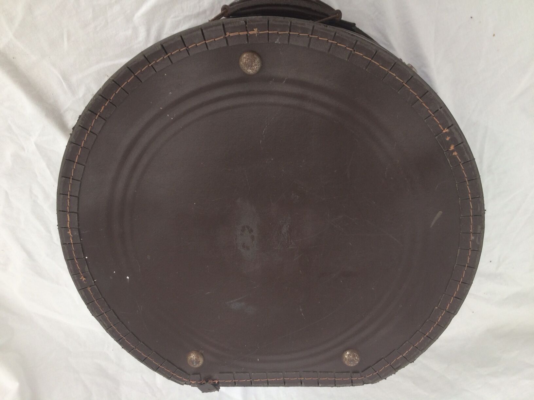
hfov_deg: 61.7
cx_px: 267
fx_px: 447
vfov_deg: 48.2
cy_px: 200
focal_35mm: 29
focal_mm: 4.15
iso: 50
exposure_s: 1/50
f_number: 2.2
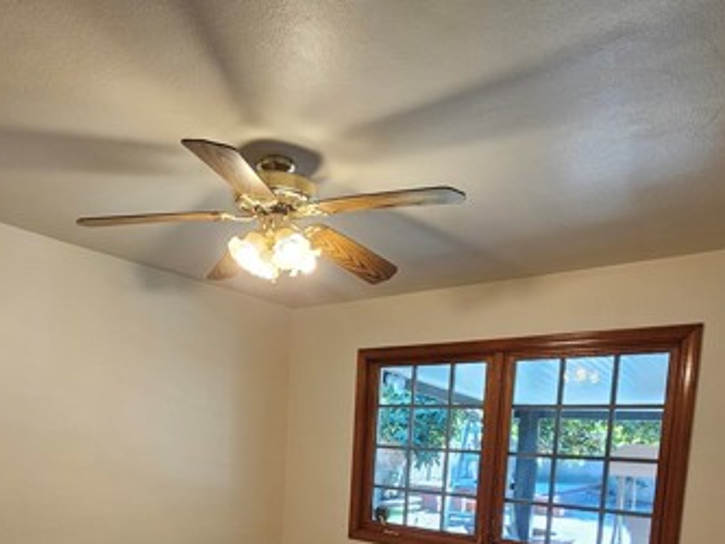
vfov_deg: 49.1
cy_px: 487
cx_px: 285
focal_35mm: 25
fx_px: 524
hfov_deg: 68.6
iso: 160
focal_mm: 2.2
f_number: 2.2
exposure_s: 1/60
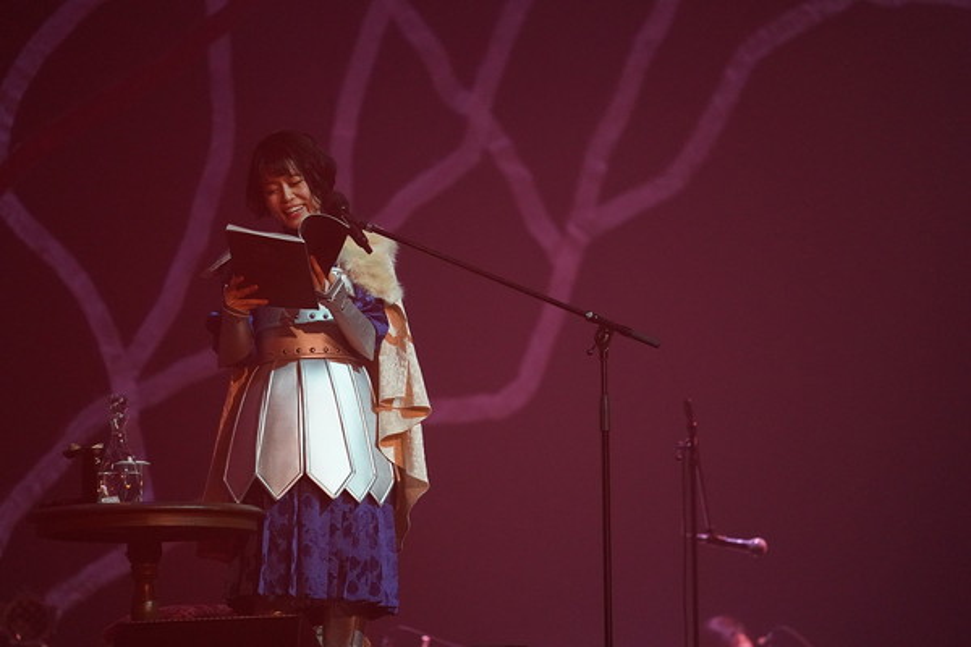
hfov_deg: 5.2
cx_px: 486
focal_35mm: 400
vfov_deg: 3.4
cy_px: 324
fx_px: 10788
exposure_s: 1/500
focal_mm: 400
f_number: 2.8
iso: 6400
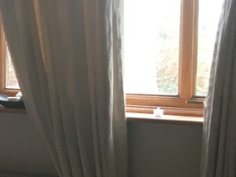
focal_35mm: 113
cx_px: -220
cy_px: 94
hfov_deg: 14.7
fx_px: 770
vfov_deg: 13.1
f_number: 2.2
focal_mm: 4.15
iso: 80
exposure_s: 1/33
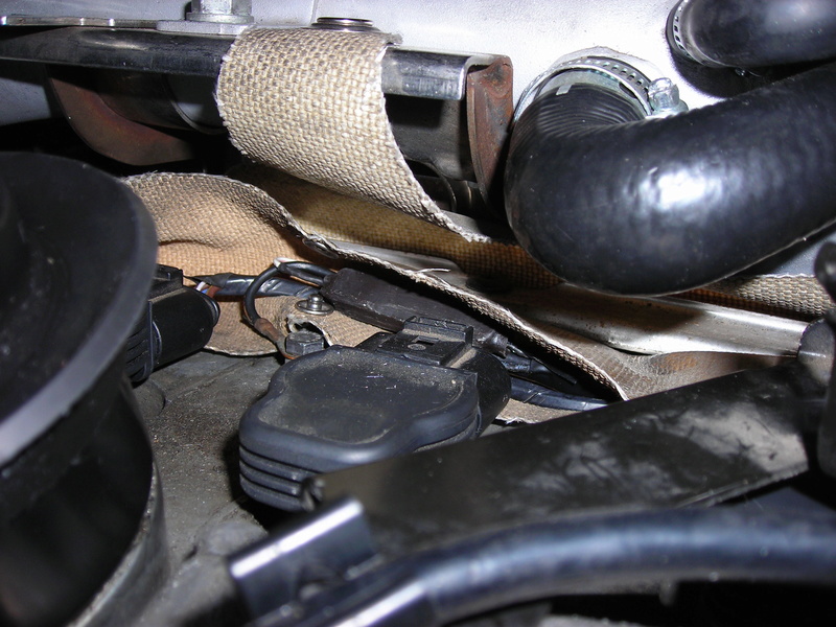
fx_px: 918
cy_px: 314
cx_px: 418
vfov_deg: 37.7
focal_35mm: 38
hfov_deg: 49.0
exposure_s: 1/60.1
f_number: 3.2
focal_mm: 6.3
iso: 50
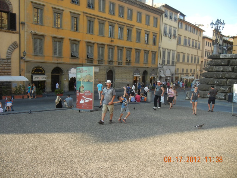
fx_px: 205
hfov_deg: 60.0
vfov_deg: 46.8
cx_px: 118
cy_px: 89
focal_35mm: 30
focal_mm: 5.4
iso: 160
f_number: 3.5
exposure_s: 1/274
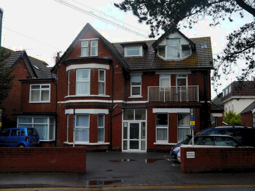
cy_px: 96
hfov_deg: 44.8
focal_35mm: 42
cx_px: 128
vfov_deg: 34.3
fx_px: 309
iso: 160
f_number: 5
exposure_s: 1/160
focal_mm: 21
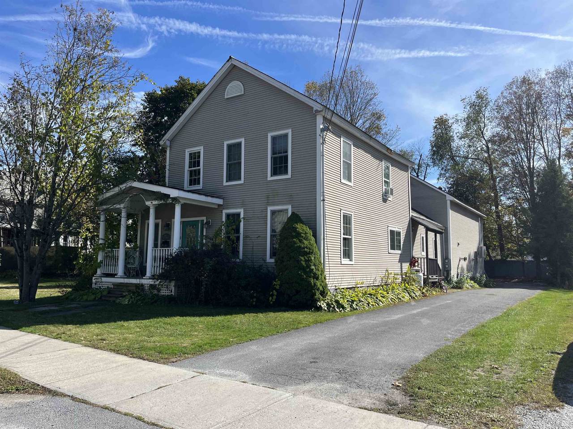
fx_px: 430
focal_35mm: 26
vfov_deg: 53.1
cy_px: 214
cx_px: 286
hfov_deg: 67.3
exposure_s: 1/2967
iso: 50
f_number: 1.6
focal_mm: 5.1
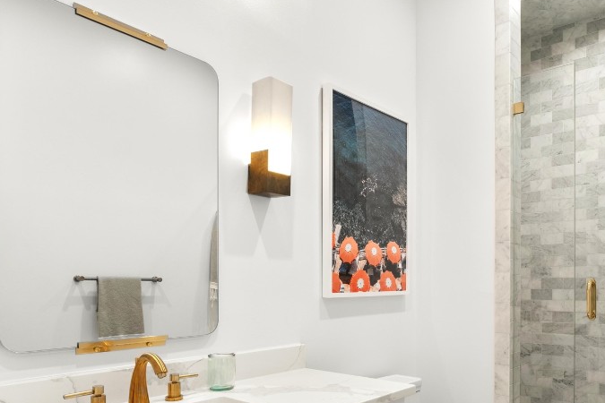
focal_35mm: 29
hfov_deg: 62.7
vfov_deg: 43.7
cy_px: 295
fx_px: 487
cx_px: 380
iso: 400
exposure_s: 1/25
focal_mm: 11
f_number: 8
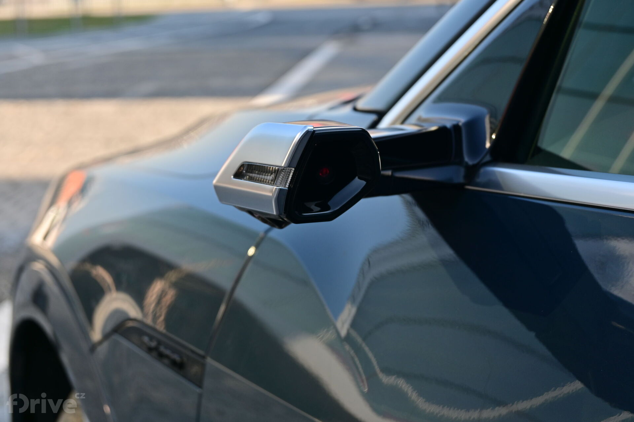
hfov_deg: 27.0
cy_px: 211
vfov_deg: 18.2
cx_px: 317
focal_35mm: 75
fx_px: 1321
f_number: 6.3
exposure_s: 1/160
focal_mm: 50
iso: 100
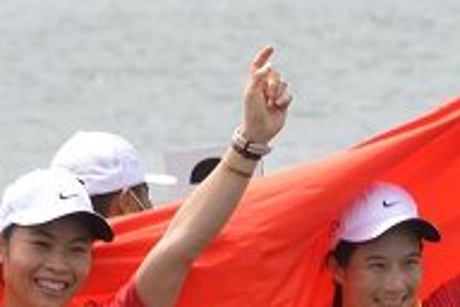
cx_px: 242
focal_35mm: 1249
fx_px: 15958
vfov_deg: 1.1
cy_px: 435
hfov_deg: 1.7
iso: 800
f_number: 13
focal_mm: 260
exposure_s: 1/640
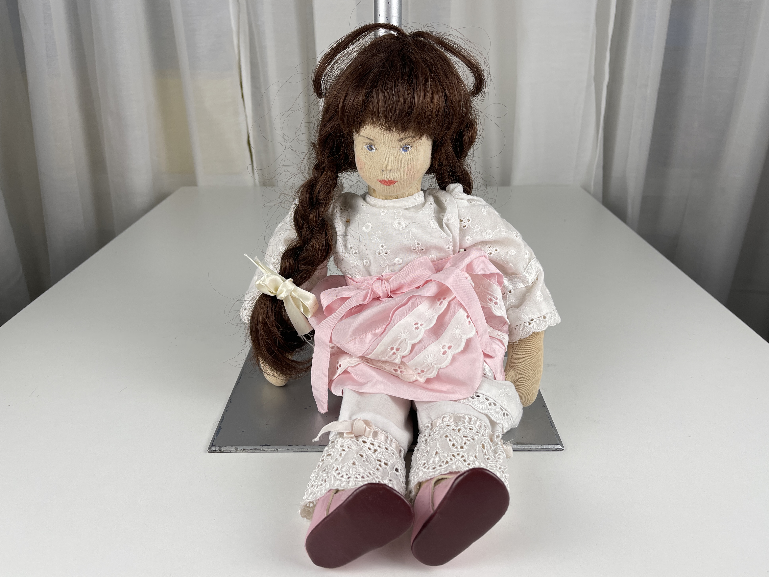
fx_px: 578
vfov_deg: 53.1
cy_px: 288
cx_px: 397
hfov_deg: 67.3
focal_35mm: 26
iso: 32
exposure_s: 1/178
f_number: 1.6
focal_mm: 5.1
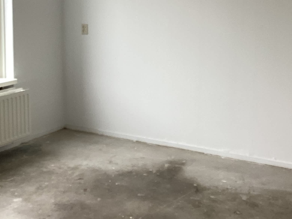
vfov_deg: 22.3
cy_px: 43
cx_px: 153
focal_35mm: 65
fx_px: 548
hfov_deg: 29.8
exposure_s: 1/50
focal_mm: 3.3
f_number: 2.4
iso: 80
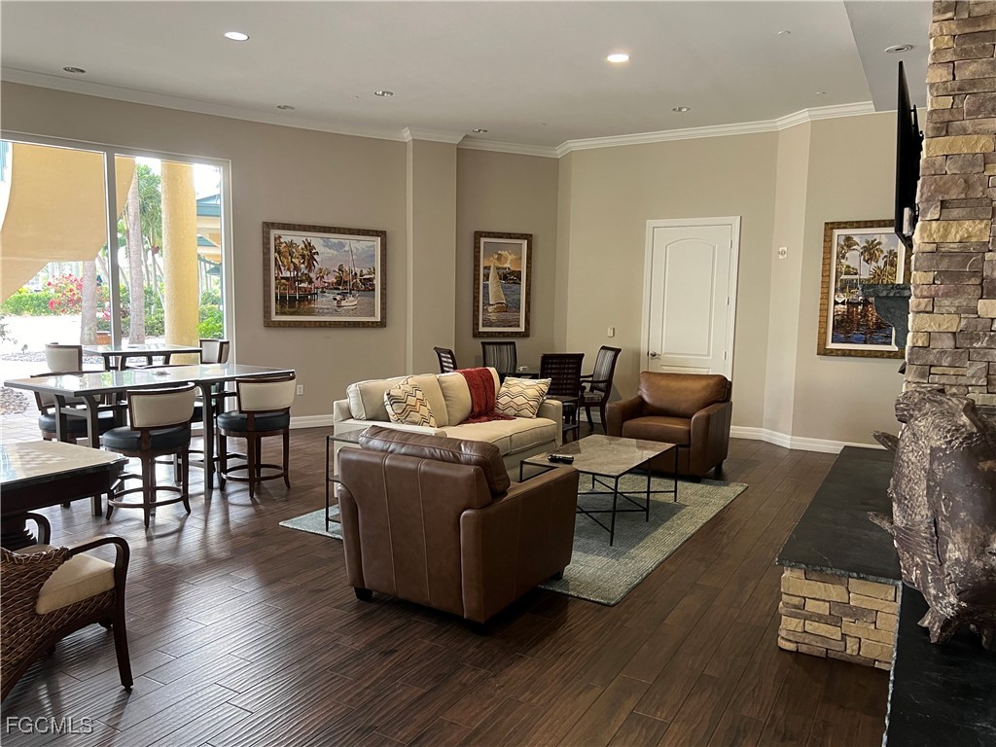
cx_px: 498
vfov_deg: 53.1
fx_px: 748
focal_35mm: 26
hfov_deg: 67.3
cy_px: 374
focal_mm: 5.7
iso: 320
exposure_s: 1/60
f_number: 1.5
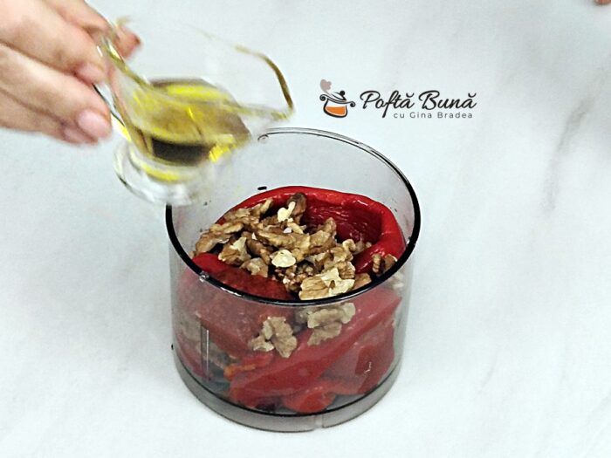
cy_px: 229
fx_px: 2189
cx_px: 306
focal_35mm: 124
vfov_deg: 12.0
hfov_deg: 15.9
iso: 284
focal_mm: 5.25
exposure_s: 1/50
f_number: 1.75
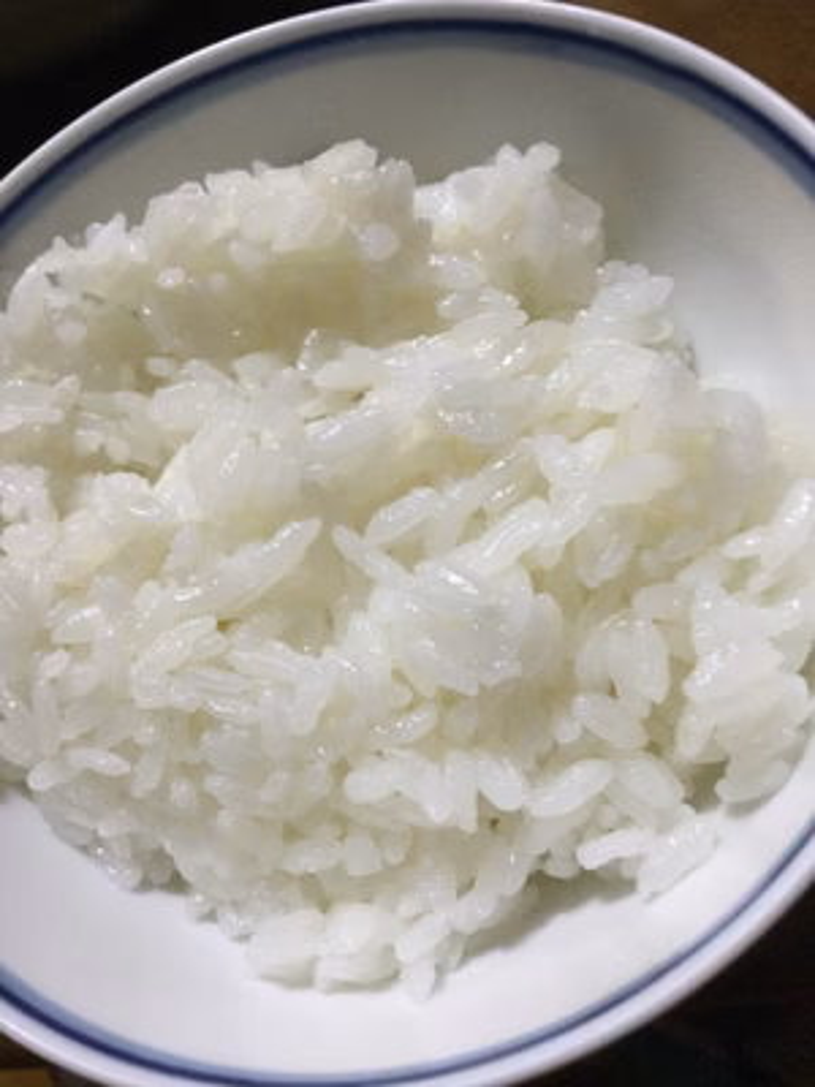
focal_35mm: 31
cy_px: 544
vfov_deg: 58.4
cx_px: 408
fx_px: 973
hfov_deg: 45.4
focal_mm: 3.3
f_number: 2.4
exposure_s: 1/30
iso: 125
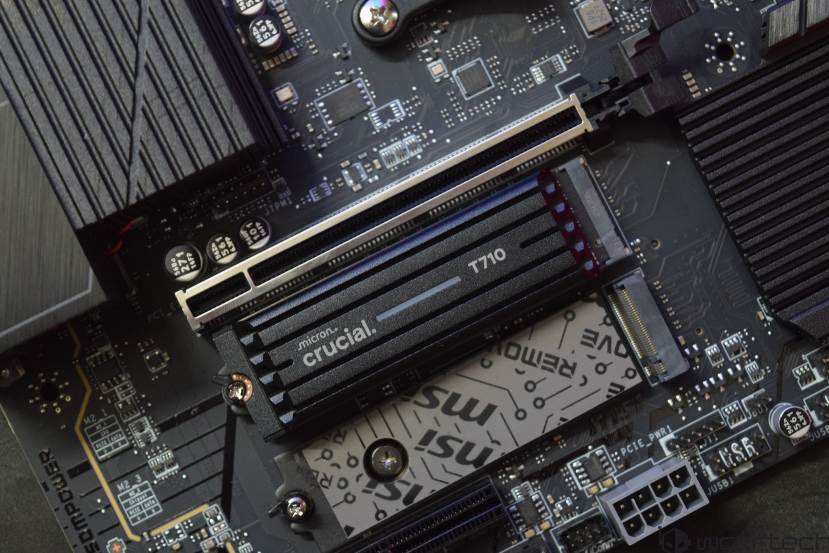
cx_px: 412
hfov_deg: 24.3
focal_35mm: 84
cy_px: 277
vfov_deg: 16.4
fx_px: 1923
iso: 1600
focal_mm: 55
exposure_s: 1/15
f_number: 5.6
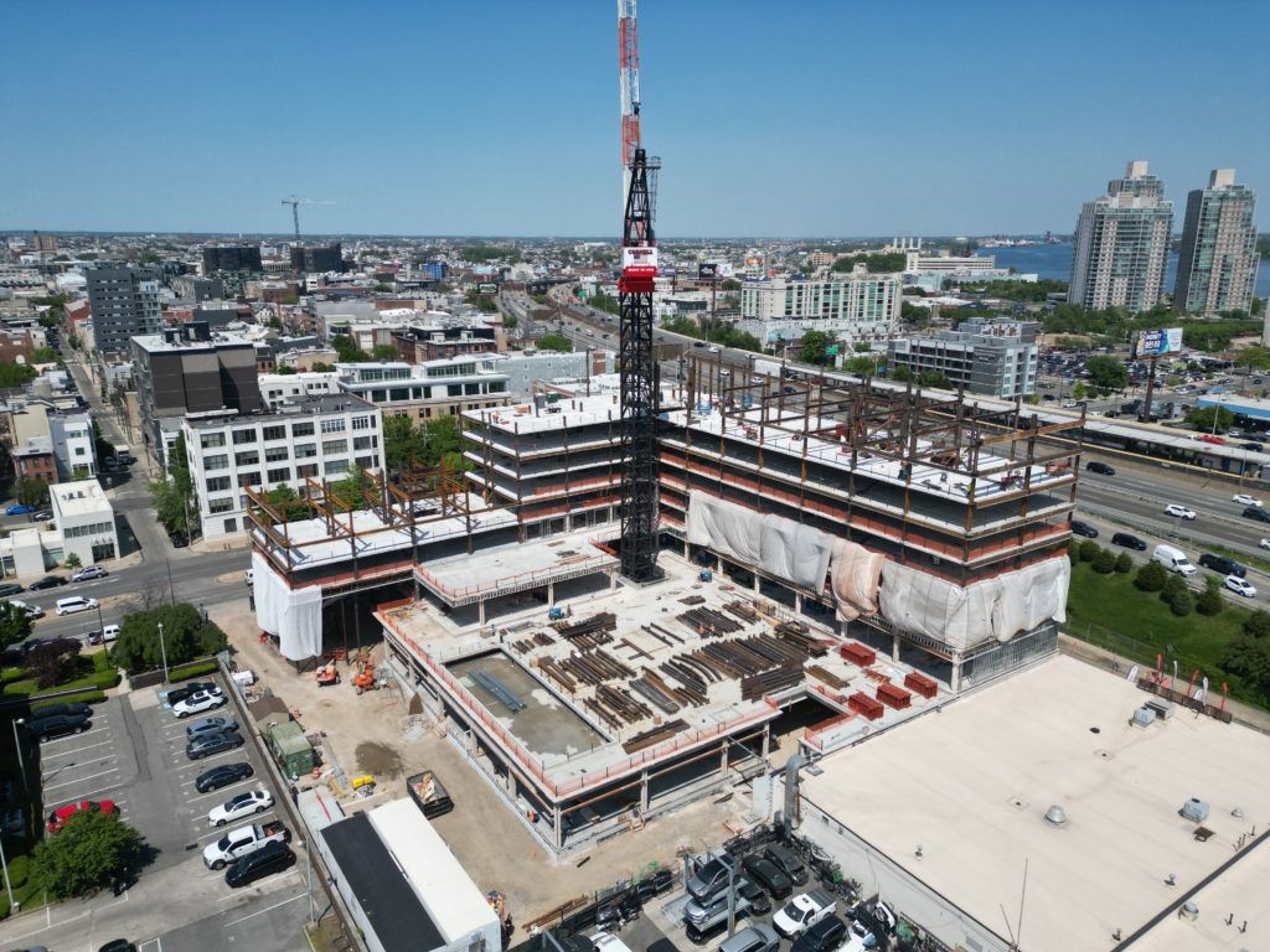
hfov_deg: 71.6
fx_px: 881
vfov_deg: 56.8
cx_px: 635
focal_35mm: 24
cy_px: 476
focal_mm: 6.72
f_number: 1.7
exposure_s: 1/5000
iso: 130
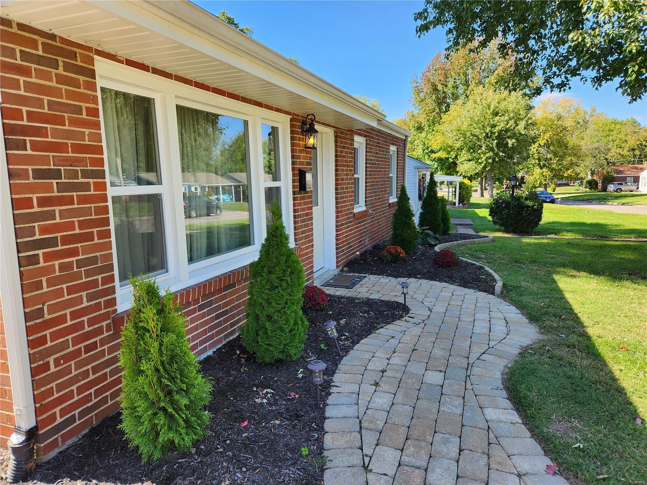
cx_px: 324
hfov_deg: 73.9
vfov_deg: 58.9
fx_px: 430
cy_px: 242
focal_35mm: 23
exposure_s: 1/460
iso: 20
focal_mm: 5.4
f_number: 1.8
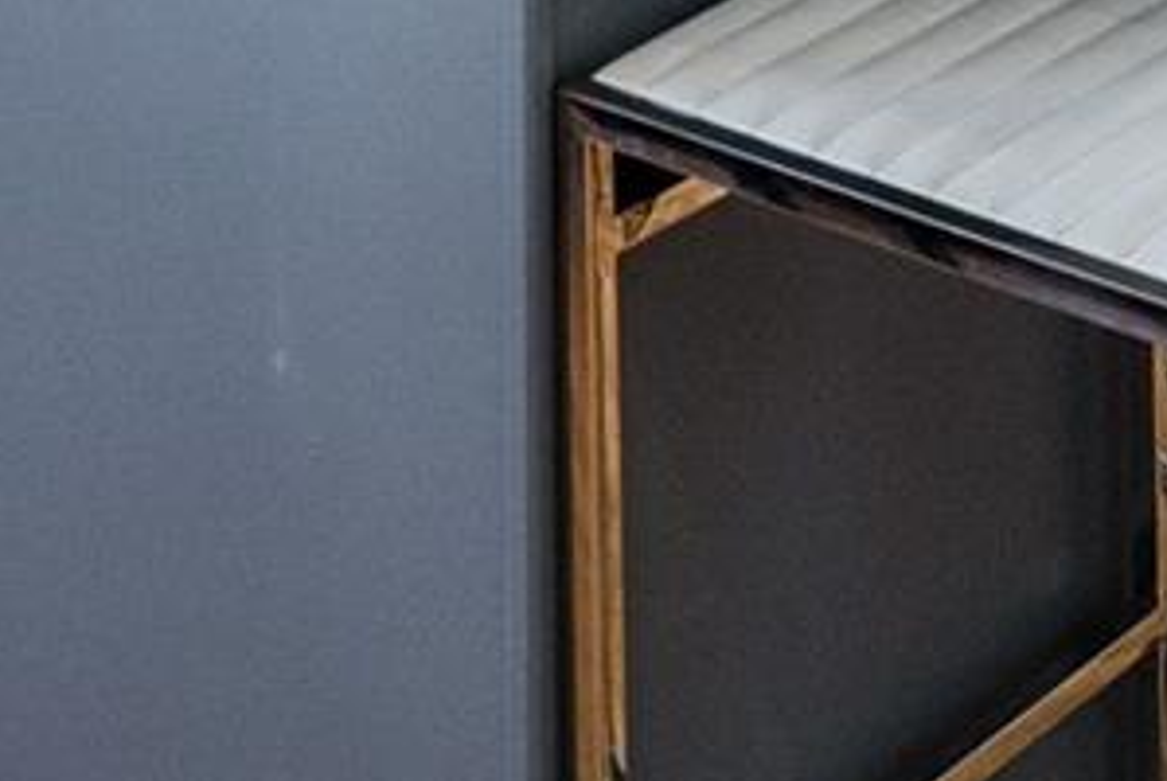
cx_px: 1557
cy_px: -1710
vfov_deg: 8.5
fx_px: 4218
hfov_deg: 15.0
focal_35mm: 130
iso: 320
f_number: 7.1
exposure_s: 1/50
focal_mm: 19
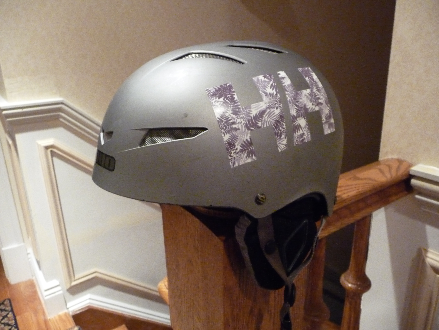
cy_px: 165
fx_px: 355
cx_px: 220
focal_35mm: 28
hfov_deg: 63.4
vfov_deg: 49.7
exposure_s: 1/20
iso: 800
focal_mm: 4.7
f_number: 3.3
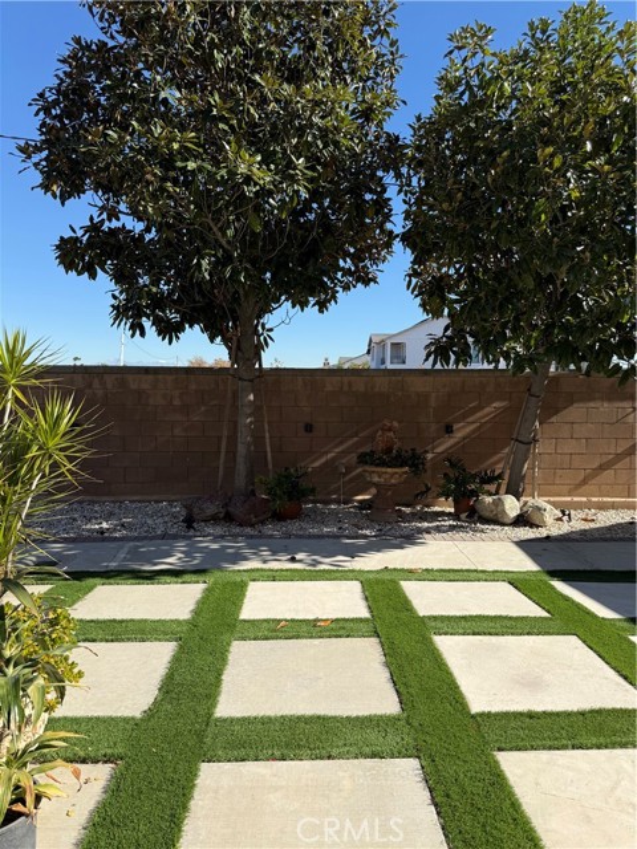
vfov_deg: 71.6
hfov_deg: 56.8
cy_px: 424
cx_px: 318
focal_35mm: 24
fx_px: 589
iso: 80
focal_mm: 6.76
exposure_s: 1/3279
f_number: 1.78
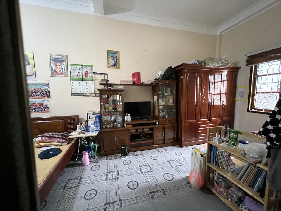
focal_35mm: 13
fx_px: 106
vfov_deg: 89.9
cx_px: 140
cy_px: 106
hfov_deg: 106.2
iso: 1000
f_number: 1.8
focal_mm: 1.57
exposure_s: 1/34
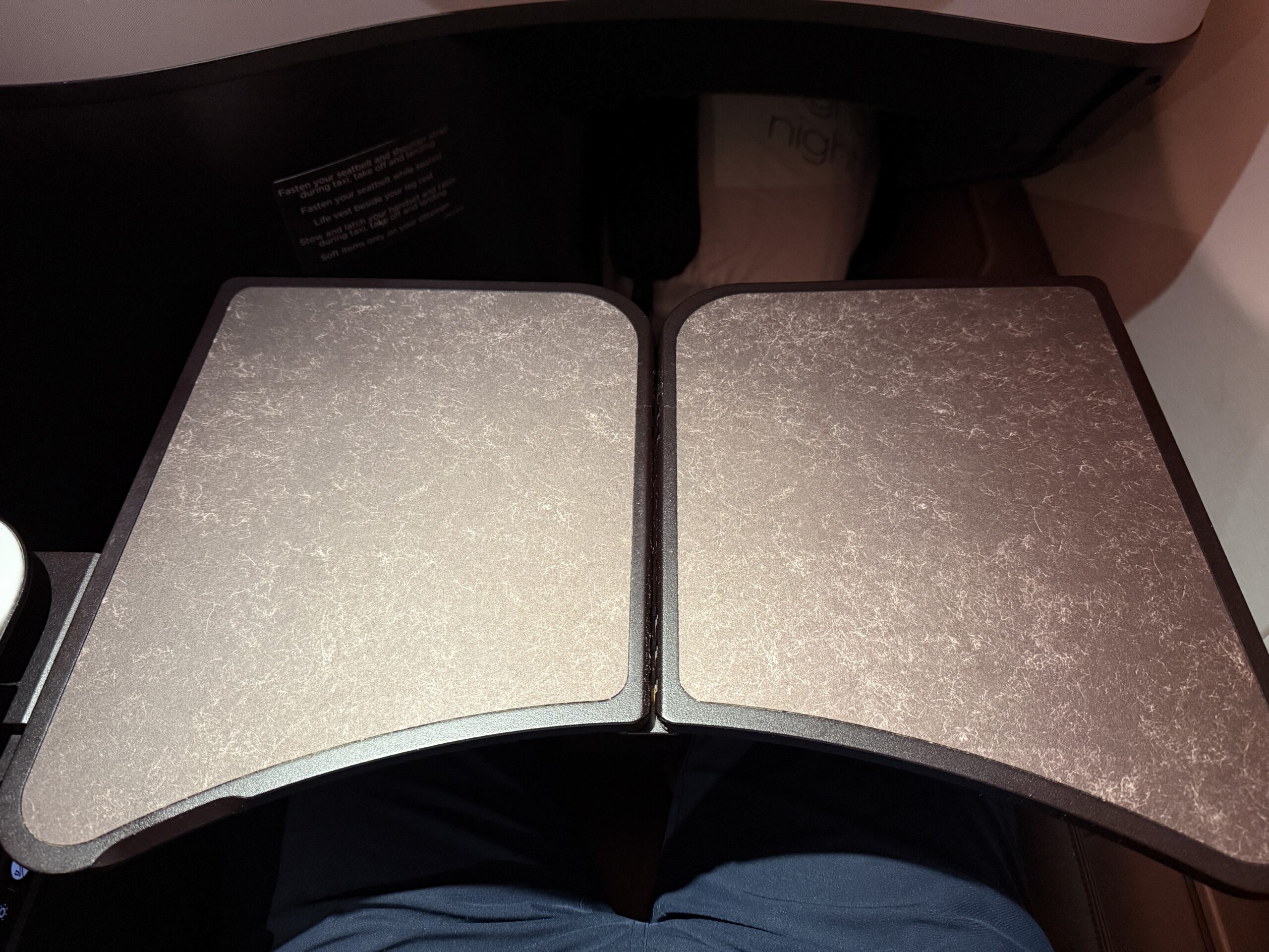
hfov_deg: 71.6
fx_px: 880
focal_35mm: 24
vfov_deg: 56.8
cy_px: 476
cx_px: 634
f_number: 1.78
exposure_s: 1/52
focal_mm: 6.76
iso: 800
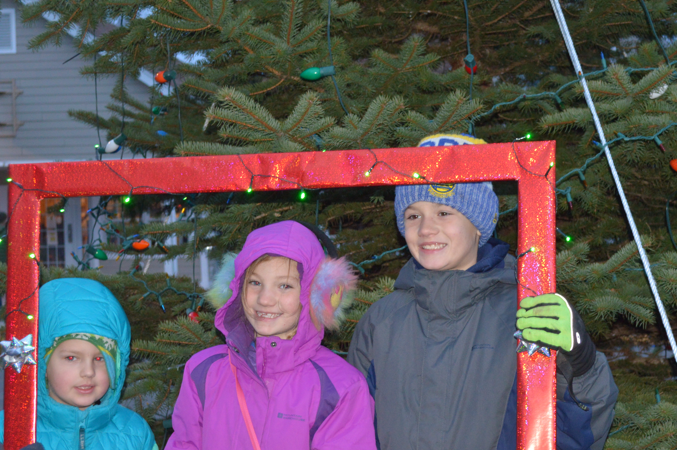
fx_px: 1465
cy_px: 302
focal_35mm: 78
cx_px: 365
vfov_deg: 17.4
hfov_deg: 26.0
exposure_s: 1/30
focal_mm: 34
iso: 800
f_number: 5
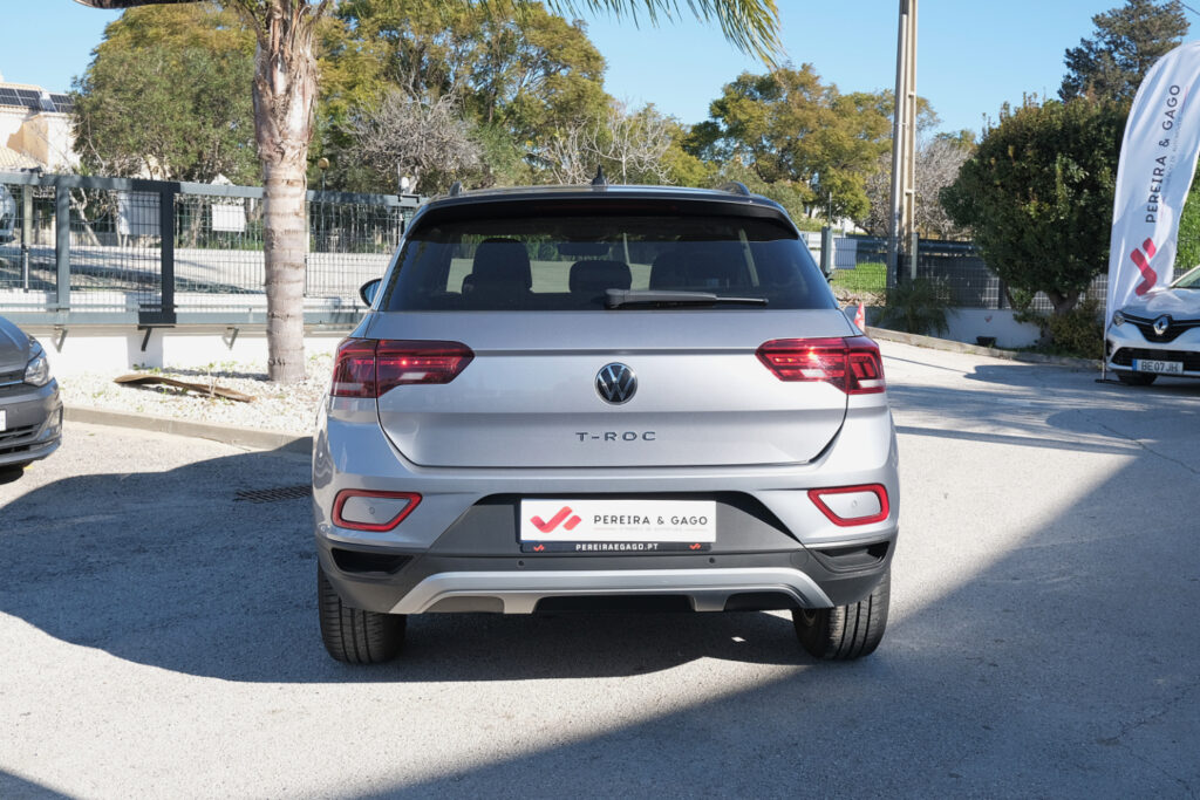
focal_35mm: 38
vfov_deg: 35.1
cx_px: 600
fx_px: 1267
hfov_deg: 50.7
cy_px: 400
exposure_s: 1/125
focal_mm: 25.6
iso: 160
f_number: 9
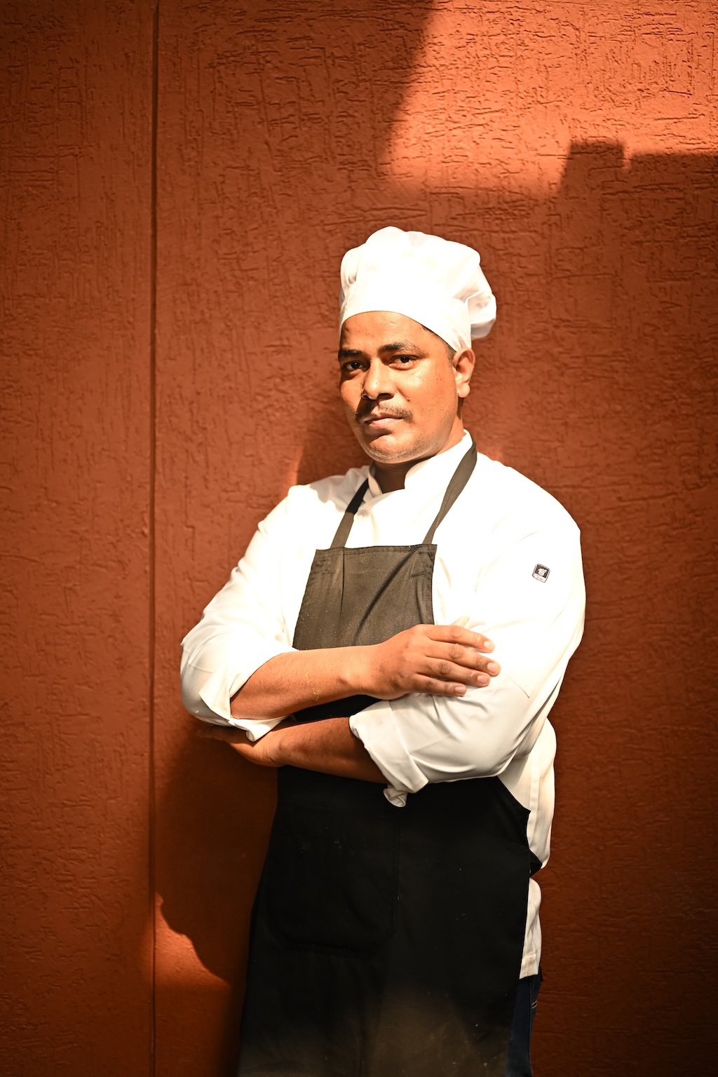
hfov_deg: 27.0
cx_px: 359
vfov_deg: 39.6
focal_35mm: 50
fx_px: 1496
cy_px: 538
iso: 500
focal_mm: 50
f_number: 1.8
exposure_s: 1/1600
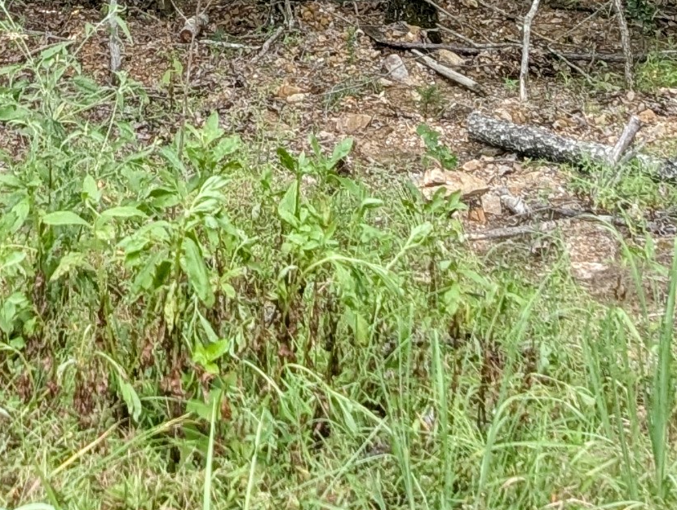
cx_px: -108
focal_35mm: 118
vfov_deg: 11.6
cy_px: -423
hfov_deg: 16.1
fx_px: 2311
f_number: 1.68
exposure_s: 1/164
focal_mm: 6.9
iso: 20
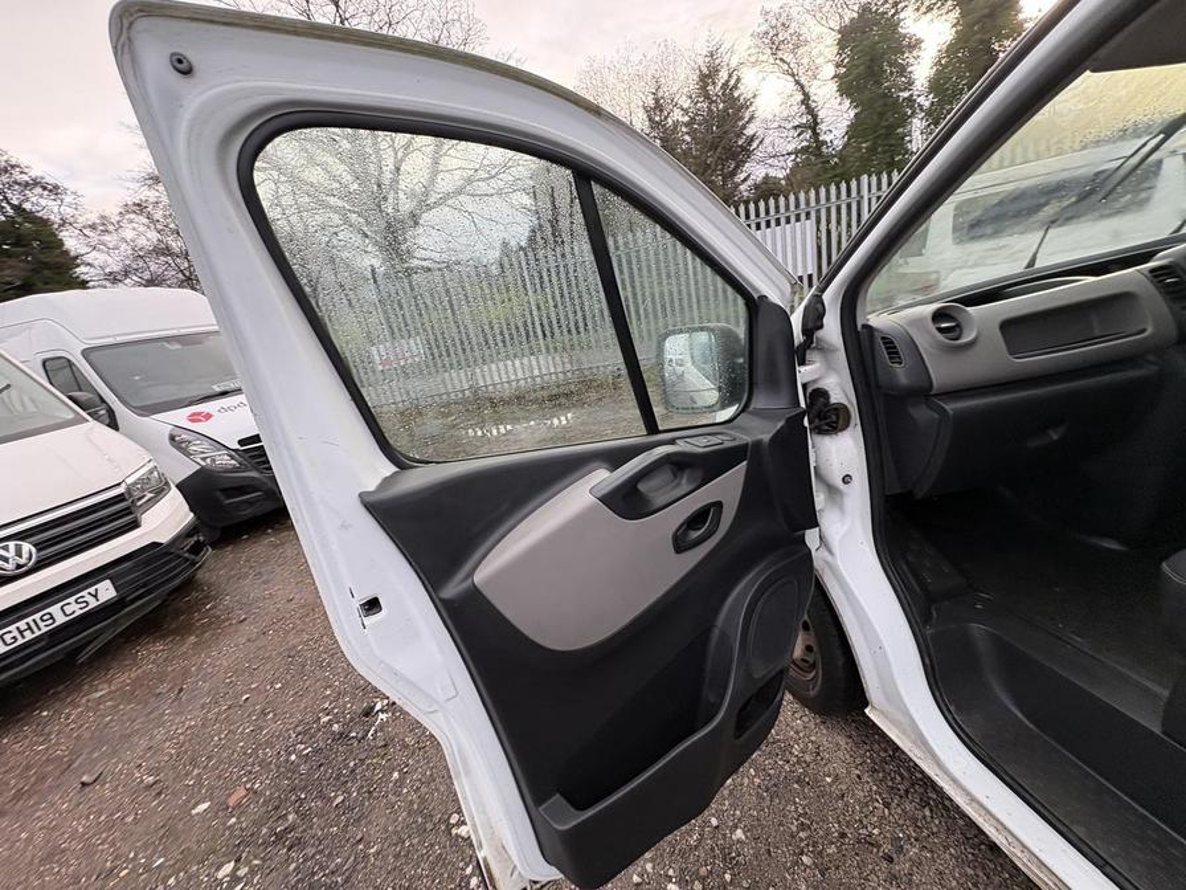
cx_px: 593
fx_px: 480
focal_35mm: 14
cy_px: 445
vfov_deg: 85.7
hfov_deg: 102.1
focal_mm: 2.22
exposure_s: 1/99
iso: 100
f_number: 2.2
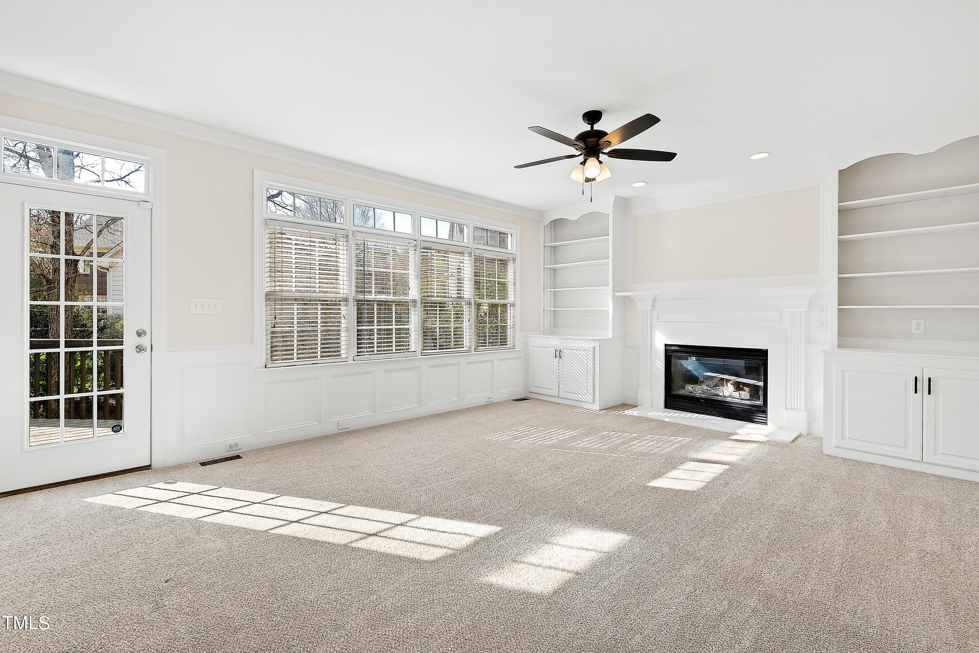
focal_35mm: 15
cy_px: 326
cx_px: 490
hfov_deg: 100.4
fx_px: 408
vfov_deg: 77.3
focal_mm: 10
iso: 100
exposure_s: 1/13
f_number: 8
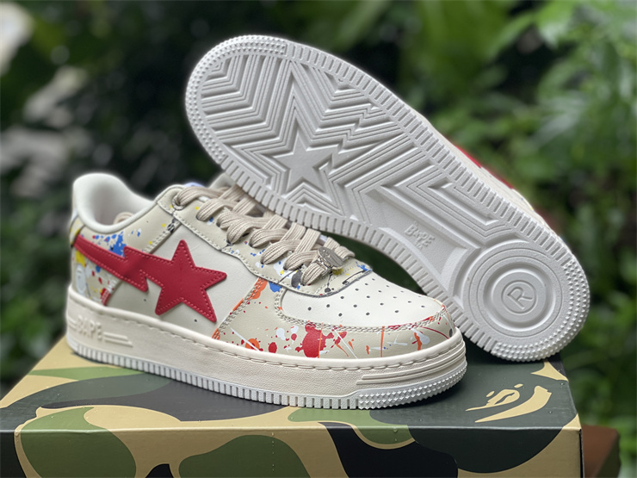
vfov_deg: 22.9
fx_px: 1178
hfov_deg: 30.3
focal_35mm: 64
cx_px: 318
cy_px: 239
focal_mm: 7.5
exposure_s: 1/121
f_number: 2.2
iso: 40
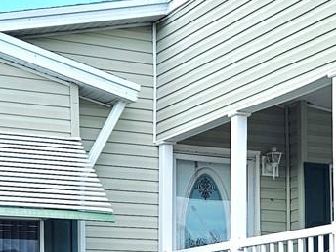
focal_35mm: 107
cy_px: 245
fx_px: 1039
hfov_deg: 18.4
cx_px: 206
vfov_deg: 13.7
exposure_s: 1/1250
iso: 25
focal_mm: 5.4
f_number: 1.8
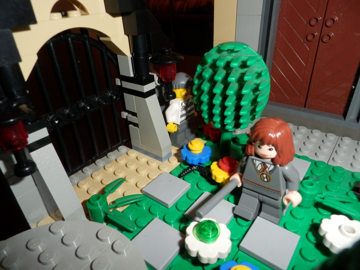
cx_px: 180
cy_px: 135
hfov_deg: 71.6
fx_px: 250
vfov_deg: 56.8
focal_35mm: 24
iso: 400
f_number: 7.9
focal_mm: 4.2
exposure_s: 1/30
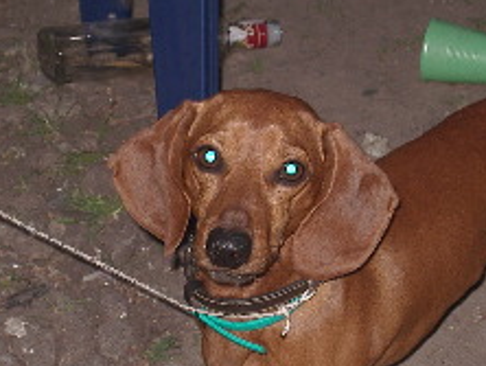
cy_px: 210
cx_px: 254
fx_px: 2136
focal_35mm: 152
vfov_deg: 9.8
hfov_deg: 13.0
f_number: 4.2
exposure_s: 1/80
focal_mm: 13.3
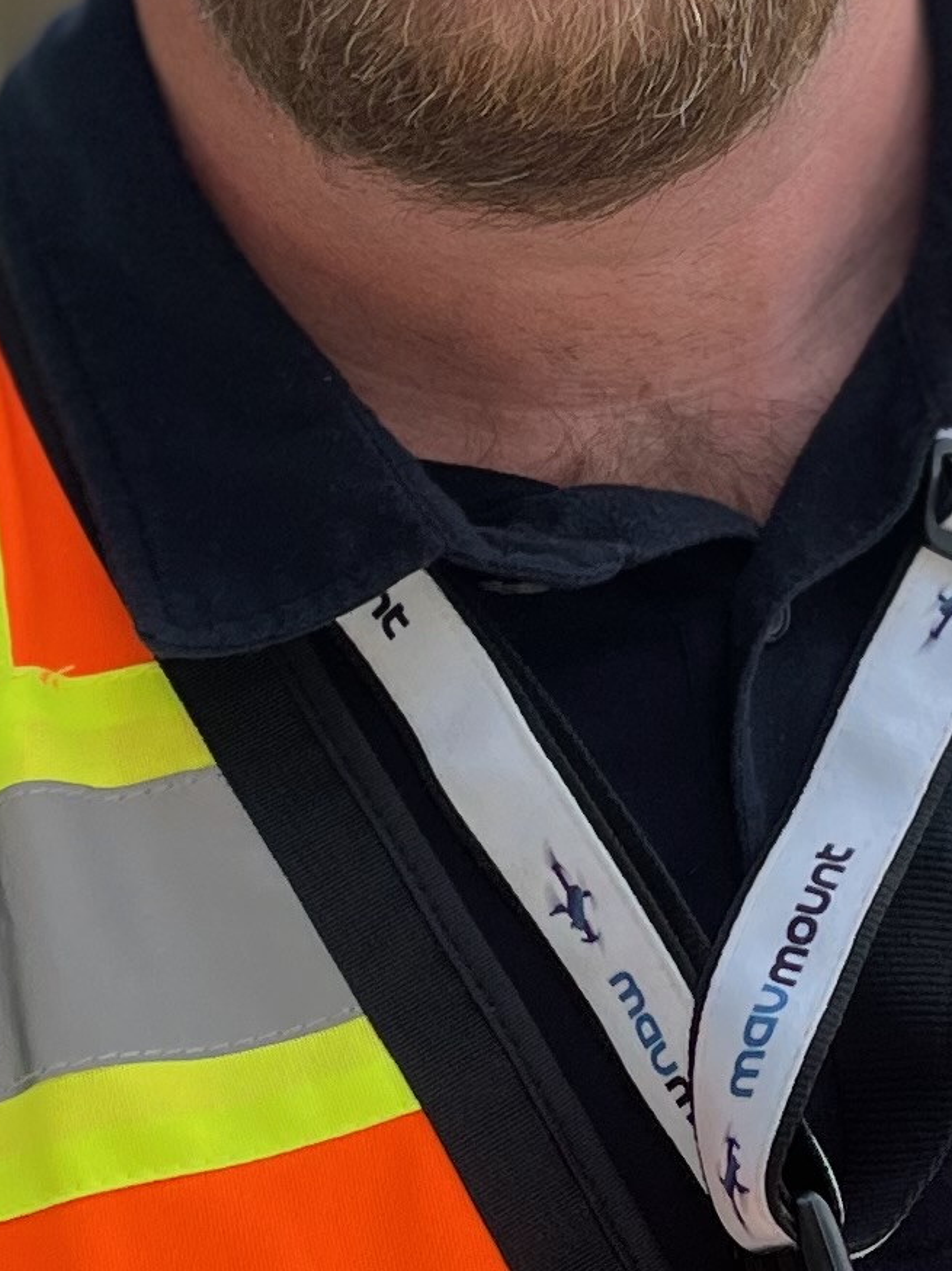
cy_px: 108
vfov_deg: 16.2
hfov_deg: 12.3
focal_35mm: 120
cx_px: 802
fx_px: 4402
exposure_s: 1/2049
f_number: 1.6
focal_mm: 5.1
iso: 50
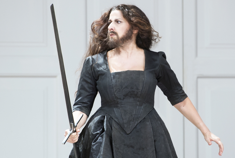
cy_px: 79
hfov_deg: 10.3
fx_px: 1307
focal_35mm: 200
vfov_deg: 6.9
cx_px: 118
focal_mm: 200
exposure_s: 1/200
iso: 2000
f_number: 3.5
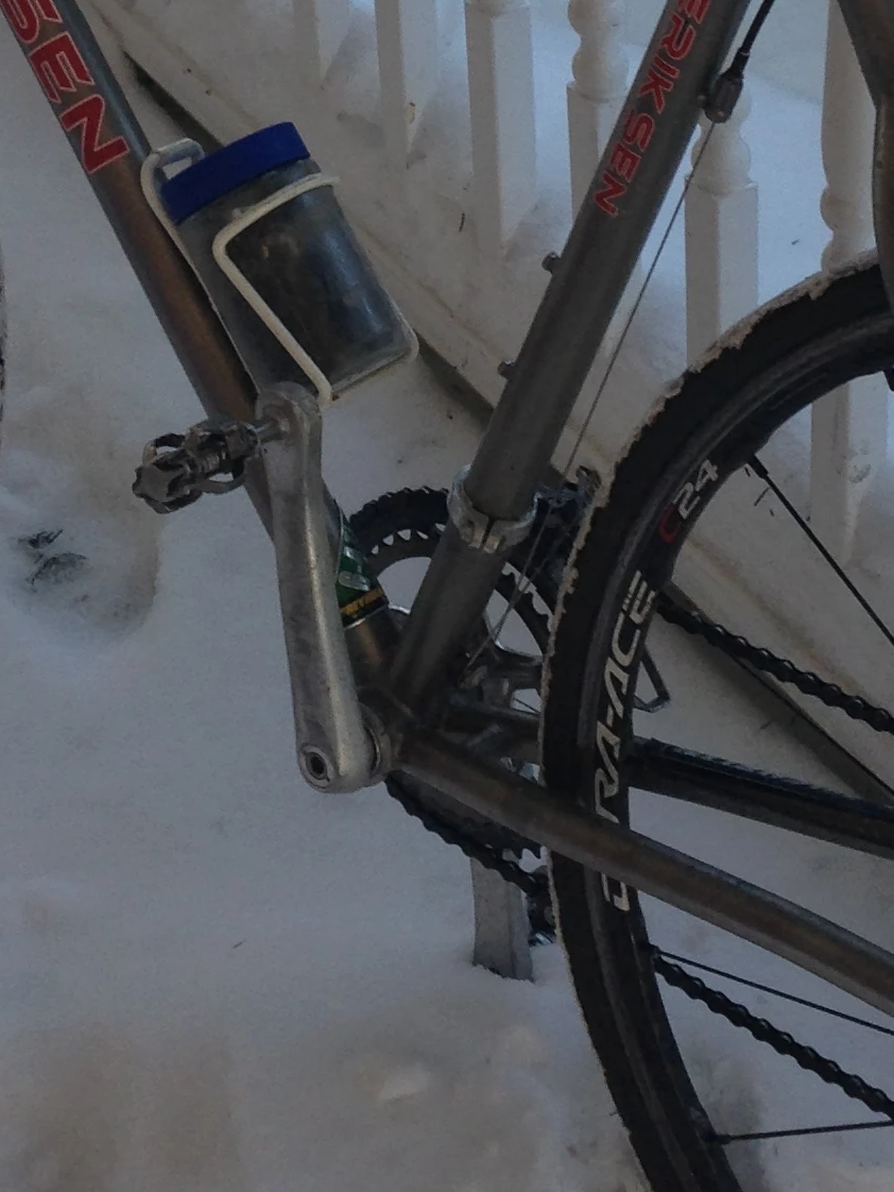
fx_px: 3304
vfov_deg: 19.7
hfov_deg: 15.4
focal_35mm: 96
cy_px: -80
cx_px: 287
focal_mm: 4.13
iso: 50
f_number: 2.4
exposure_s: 1/194
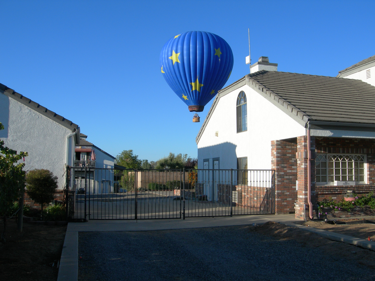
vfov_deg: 37.7
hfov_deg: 49.0
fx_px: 412
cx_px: 188
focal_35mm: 38
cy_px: 140
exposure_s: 1/460
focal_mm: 7.8
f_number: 4.8
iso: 50
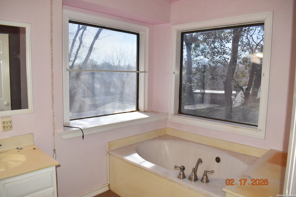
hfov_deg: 67.4
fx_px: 222
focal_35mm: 27
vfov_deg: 47.9
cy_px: 98
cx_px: 148
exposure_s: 1/200
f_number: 6.3
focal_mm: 18
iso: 1100
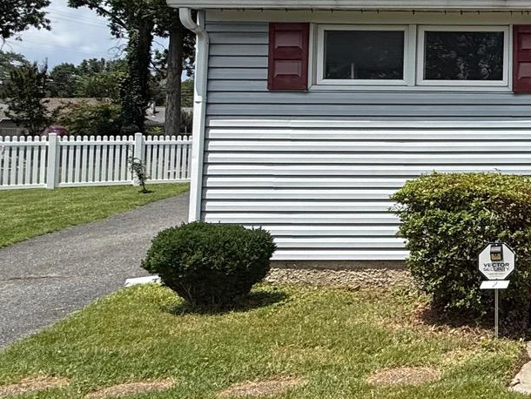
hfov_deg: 30.6
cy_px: 108
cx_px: 709
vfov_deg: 30.5
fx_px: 721
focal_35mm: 47
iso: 50
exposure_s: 1/3125
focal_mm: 2.22
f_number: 2.2
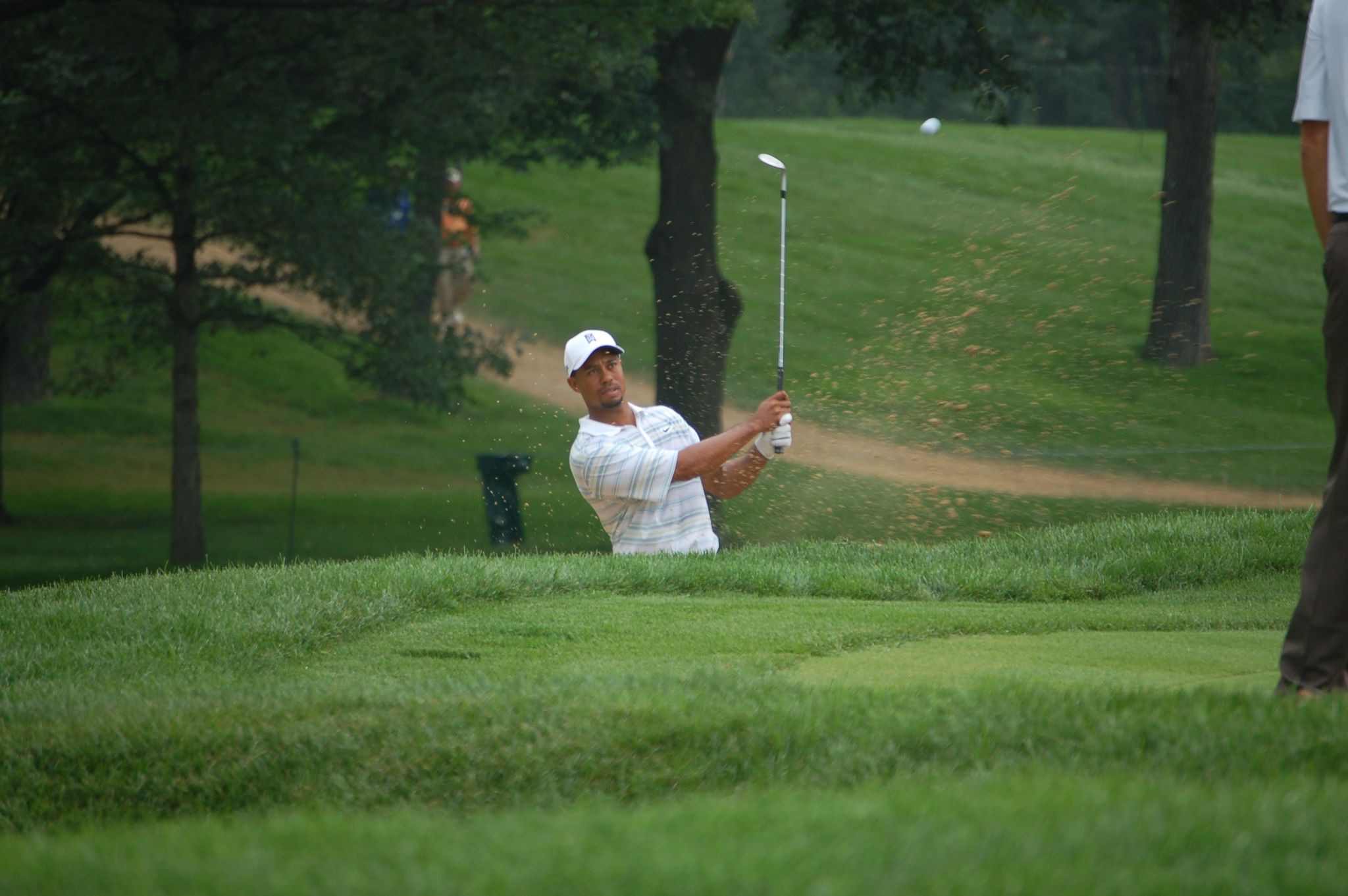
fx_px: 11221
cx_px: 674
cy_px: 448
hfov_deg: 6.9
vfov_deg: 4.6
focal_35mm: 300
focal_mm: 200
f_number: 5.6
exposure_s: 1/125
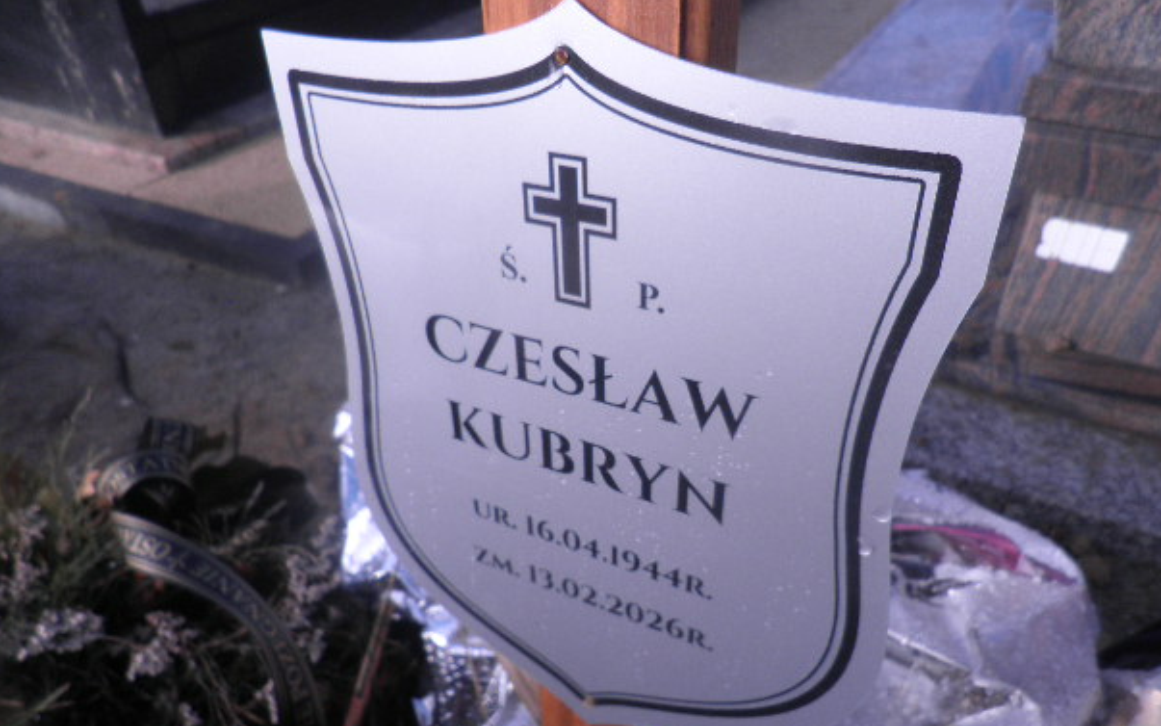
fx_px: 854
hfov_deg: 68.3
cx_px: 610
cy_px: 431
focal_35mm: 27
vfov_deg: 45.8
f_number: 8.3
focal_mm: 4.3
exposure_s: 1/80
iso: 64
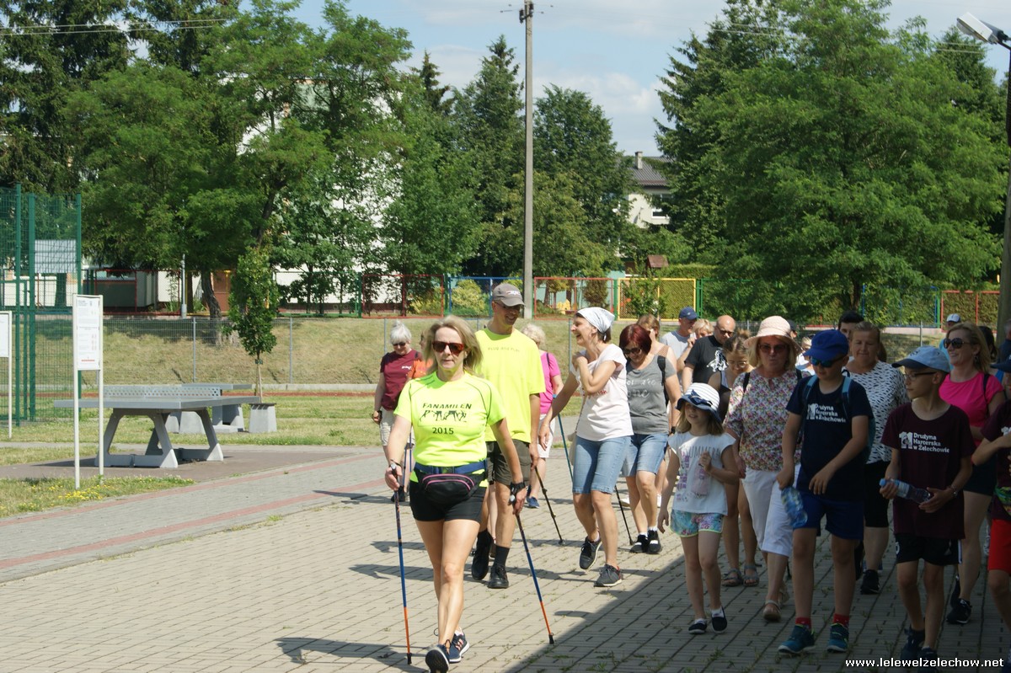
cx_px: 506
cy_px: 336
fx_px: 2316
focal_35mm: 82
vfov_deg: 16.5
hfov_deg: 24.6
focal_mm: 55
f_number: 11
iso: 100
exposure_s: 1/125
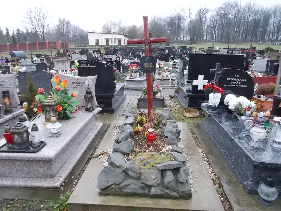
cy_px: 106
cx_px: 140
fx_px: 211
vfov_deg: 53.1
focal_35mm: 26
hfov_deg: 67.3
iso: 400
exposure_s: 1/100
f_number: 3.2
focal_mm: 4.6
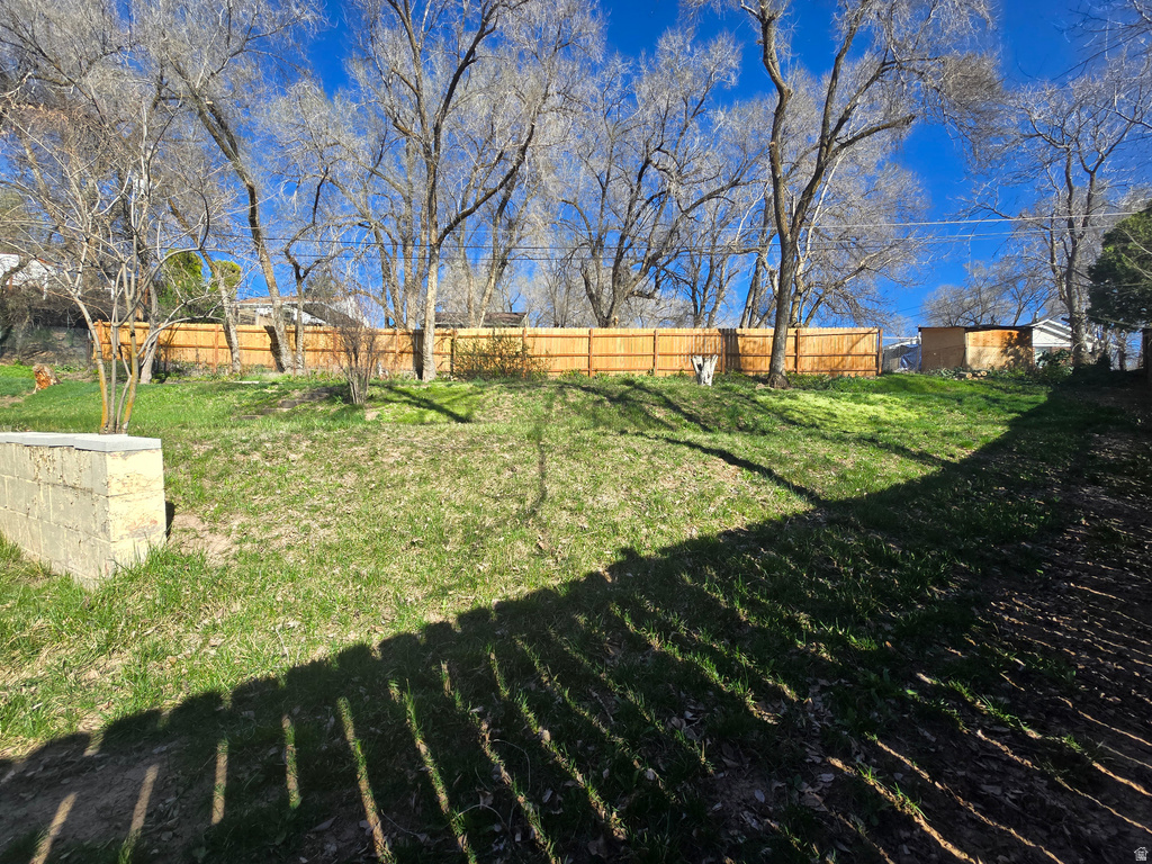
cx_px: 576
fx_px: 433
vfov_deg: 89.9
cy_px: 432
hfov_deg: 106.2
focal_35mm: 13
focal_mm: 2.2
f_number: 2.2
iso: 50
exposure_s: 1/1108
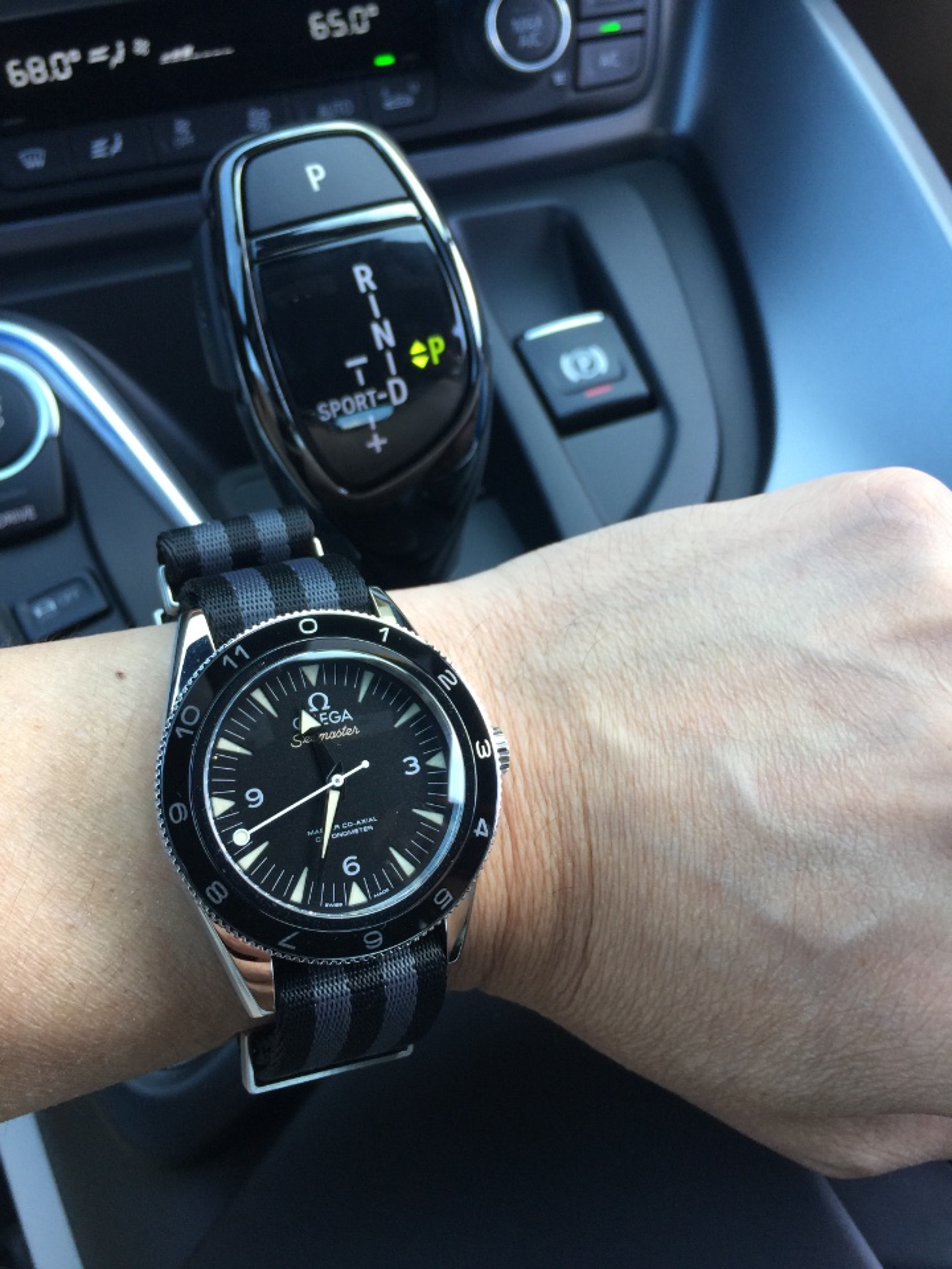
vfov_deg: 61.7
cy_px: 634
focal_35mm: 29
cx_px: 476
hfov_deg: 48.2
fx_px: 1063
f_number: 2.2
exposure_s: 1/40
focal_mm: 4.15
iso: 32
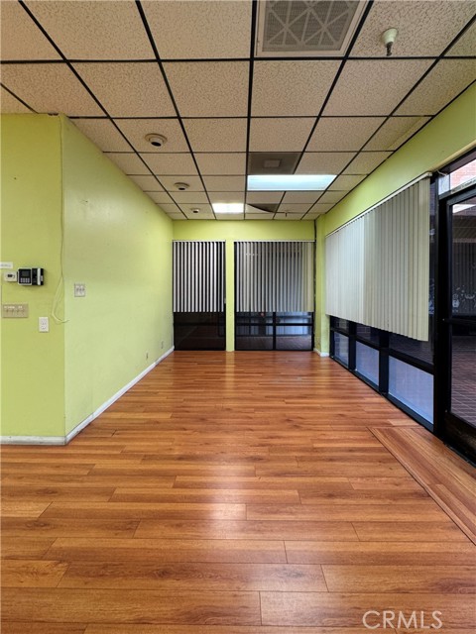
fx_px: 257
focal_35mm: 14
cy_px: 317
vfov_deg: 102.1
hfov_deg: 85.7
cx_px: 238
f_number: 2.2
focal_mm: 2.22
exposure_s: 1/60
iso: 160
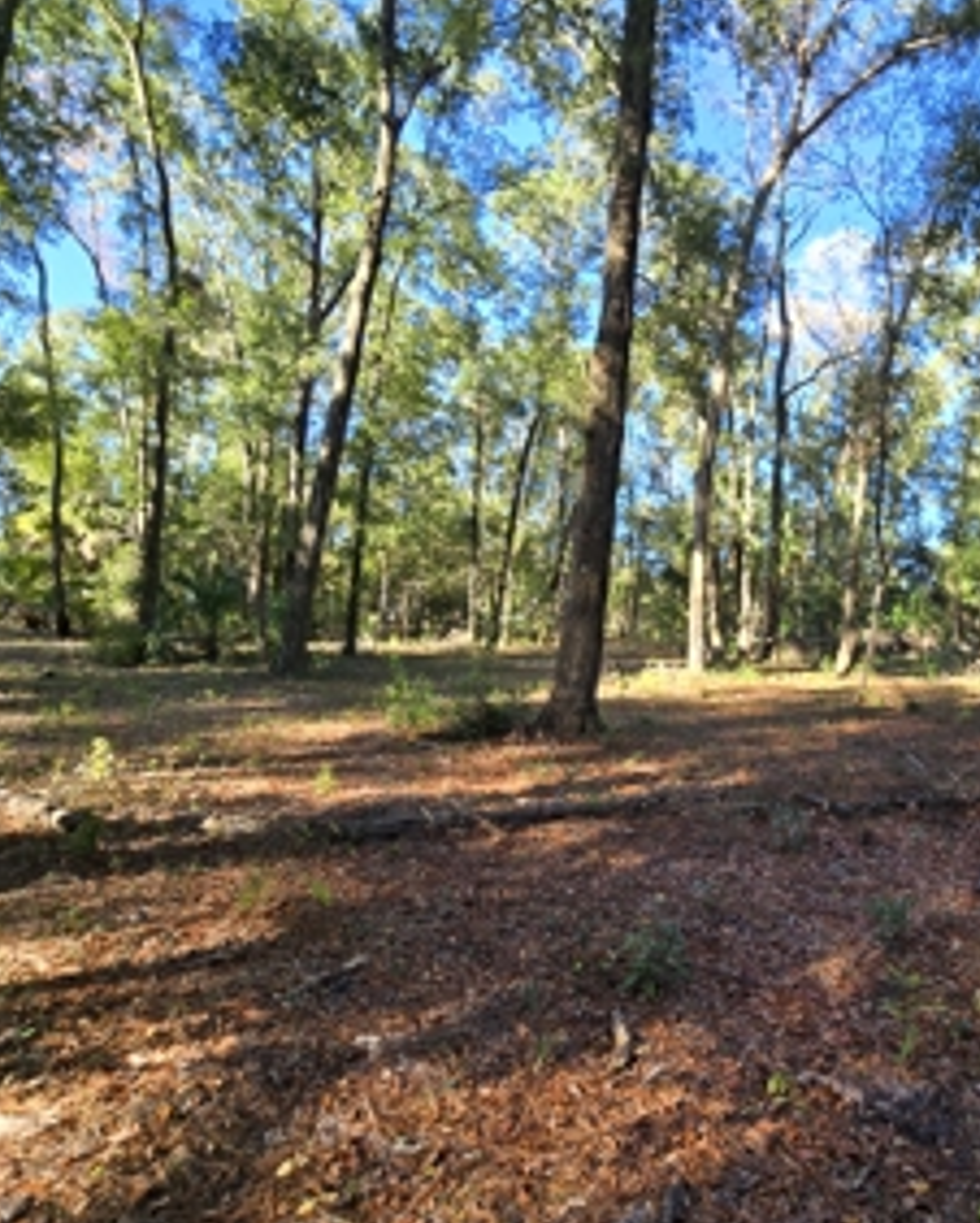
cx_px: 659
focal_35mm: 18
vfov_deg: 86.3
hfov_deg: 71.5
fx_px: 652
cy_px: 612
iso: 50
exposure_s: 1/184
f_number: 2.2
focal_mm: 2.2
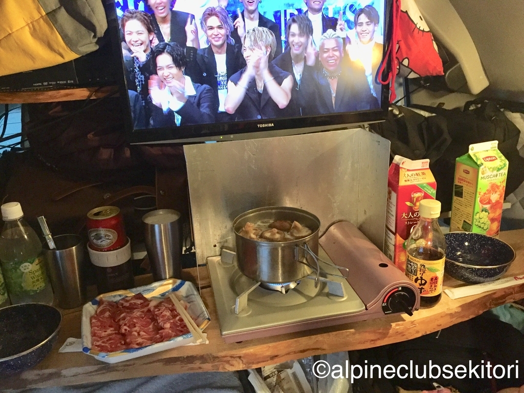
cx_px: 262
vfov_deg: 48.2
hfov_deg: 61.7
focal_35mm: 29
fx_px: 439
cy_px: 196
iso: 200
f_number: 2.2
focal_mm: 4.15
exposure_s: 1/30
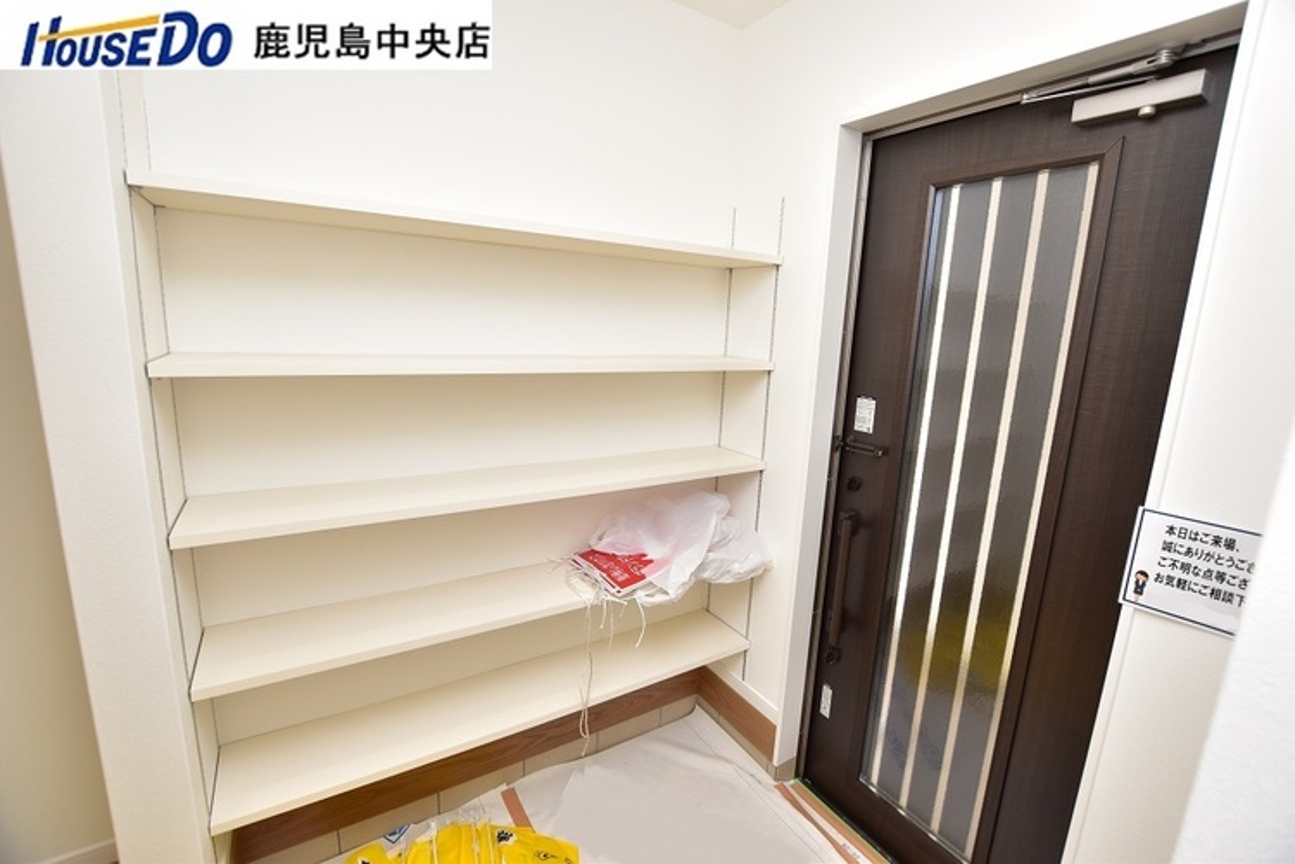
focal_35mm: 15
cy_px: 432
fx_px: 540
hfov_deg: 100.4
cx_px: 648
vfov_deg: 77.3
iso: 160
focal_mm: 10
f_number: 4.5
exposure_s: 1/60
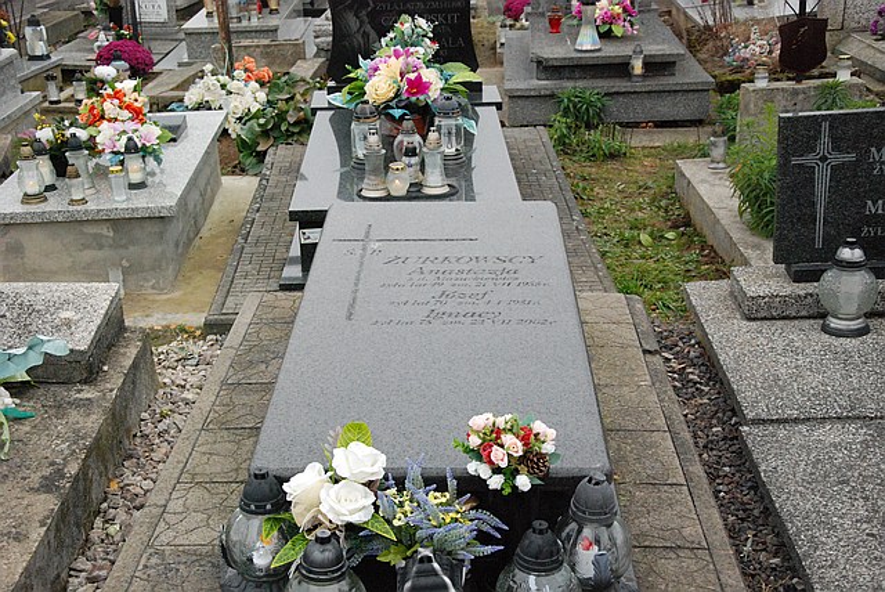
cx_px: 442
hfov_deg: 38.8
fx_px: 1255
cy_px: 296
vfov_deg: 26.5
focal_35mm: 51
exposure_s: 1/400
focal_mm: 34
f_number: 4.5
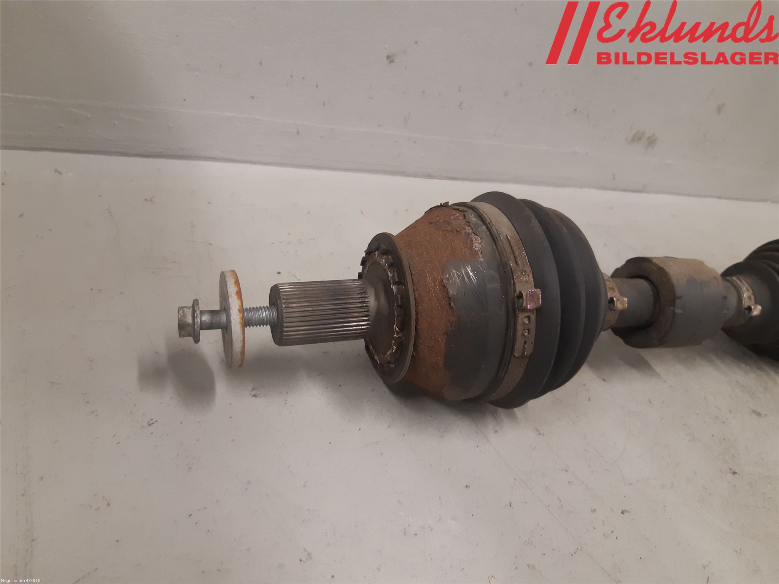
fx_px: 585
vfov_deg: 53.1
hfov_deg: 67.3
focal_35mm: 26
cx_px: 390
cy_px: 292
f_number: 1.7
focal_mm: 3.93
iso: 160
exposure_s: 1/50
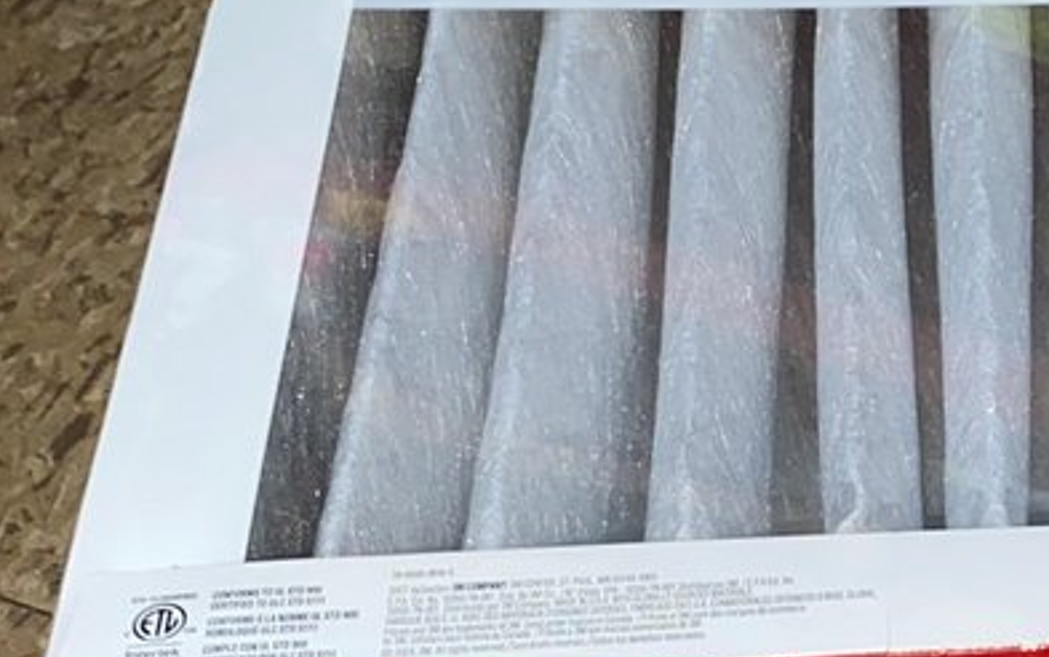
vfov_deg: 12.4
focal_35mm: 106
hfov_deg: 18.1
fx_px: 3032
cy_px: 413
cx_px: 1411
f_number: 1.8
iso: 40
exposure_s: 1/30
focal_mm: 4.25
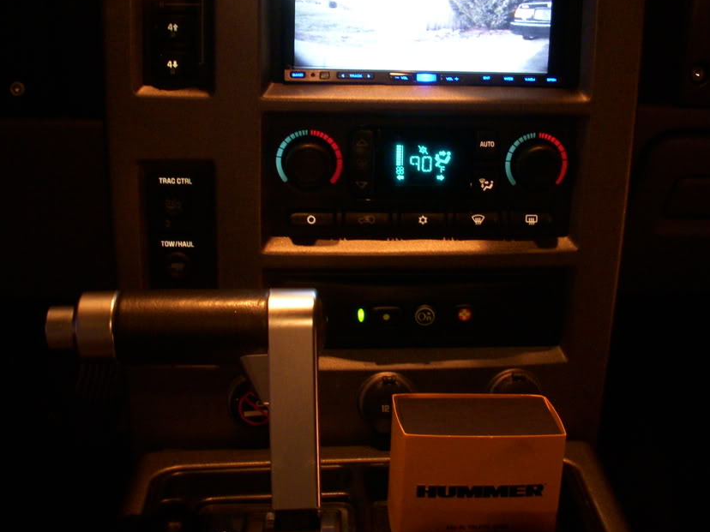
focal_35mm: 47
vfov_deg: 30.8
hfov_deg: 40.3
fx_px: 964
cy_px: 206
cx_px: 418
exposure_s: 1/8
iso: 250
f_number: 3.3
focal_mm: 6.3
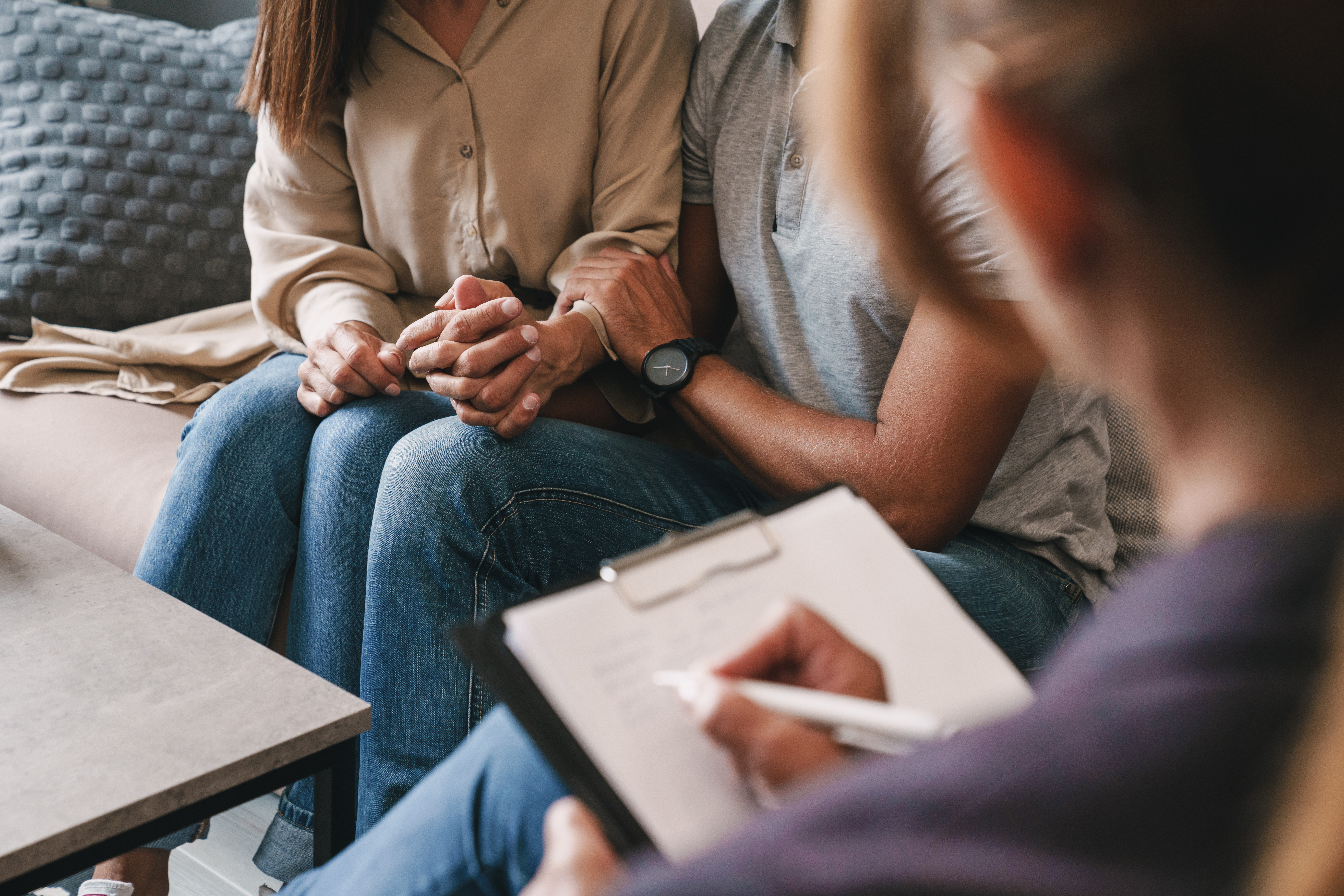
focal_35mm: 64
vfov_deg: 21.2
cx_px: 672
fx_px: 2390
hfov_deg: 31.4
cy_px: 448
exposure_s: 1/160
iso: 800
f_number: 4.5
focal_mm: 64
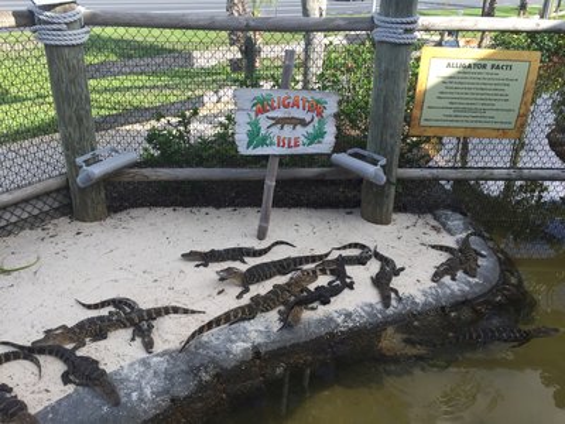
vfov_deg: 48.2
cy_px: 212
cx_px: 282
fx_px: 473
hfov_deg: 61.7
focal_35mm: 29
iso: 32
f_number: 2.2
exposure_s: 1/599
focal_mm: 4.15
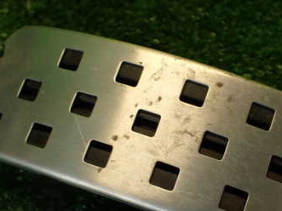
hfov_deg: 33.2
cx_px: 165
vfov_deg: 25.1
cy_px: 140
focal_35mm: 58
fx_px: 472
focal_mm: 5.79
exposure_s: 1/60
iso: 160
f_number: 2.4
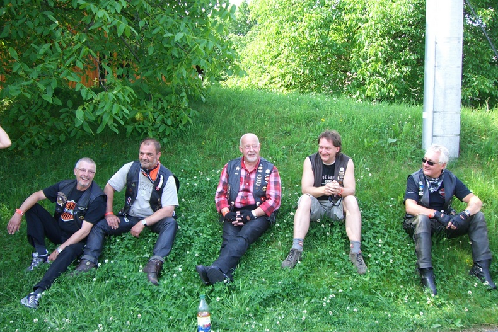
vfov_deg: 33.4
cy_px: 171
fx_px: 553
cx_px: 248
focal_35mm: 40
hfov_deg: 48.5
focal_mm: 6.2
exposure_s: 1/125
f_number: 2.7
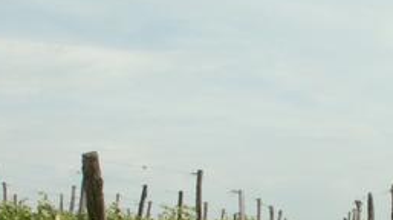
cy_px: 273
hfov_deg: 22.0
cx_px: 349
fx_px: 989
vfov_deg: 12.4
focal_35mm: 95
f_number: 7.1
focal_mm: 5.86
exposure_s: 1/250
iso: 50
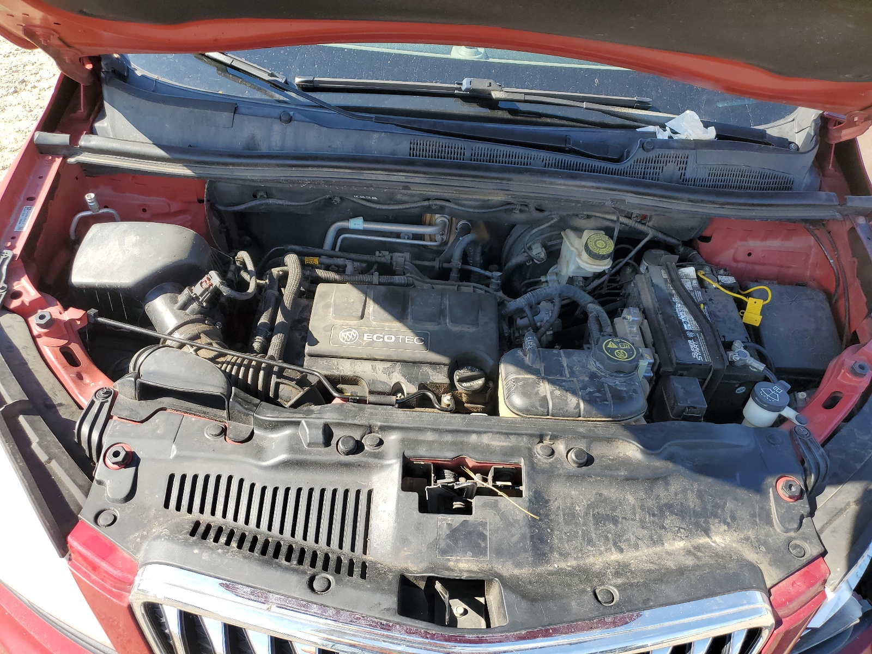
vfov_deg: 53.1
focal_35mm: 26
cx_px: 436
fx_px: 655
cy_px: 327
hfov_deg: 67.3
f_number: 1.5
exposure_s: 1/769
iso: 50
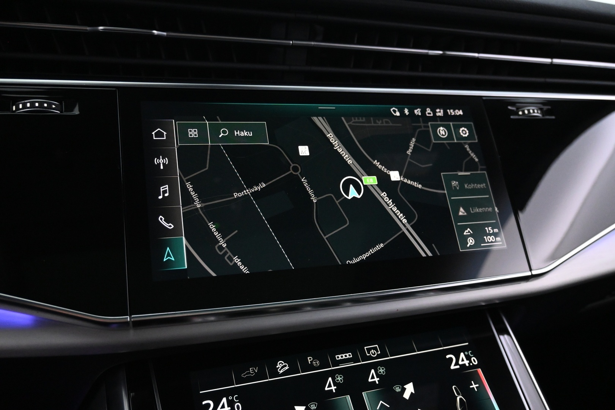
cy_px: 205
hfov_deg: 60.7
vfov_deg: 42.6
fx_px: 525
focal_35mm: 31
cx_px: 308
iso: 3600
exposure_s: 1/30
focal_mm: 20.5
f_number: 3.8
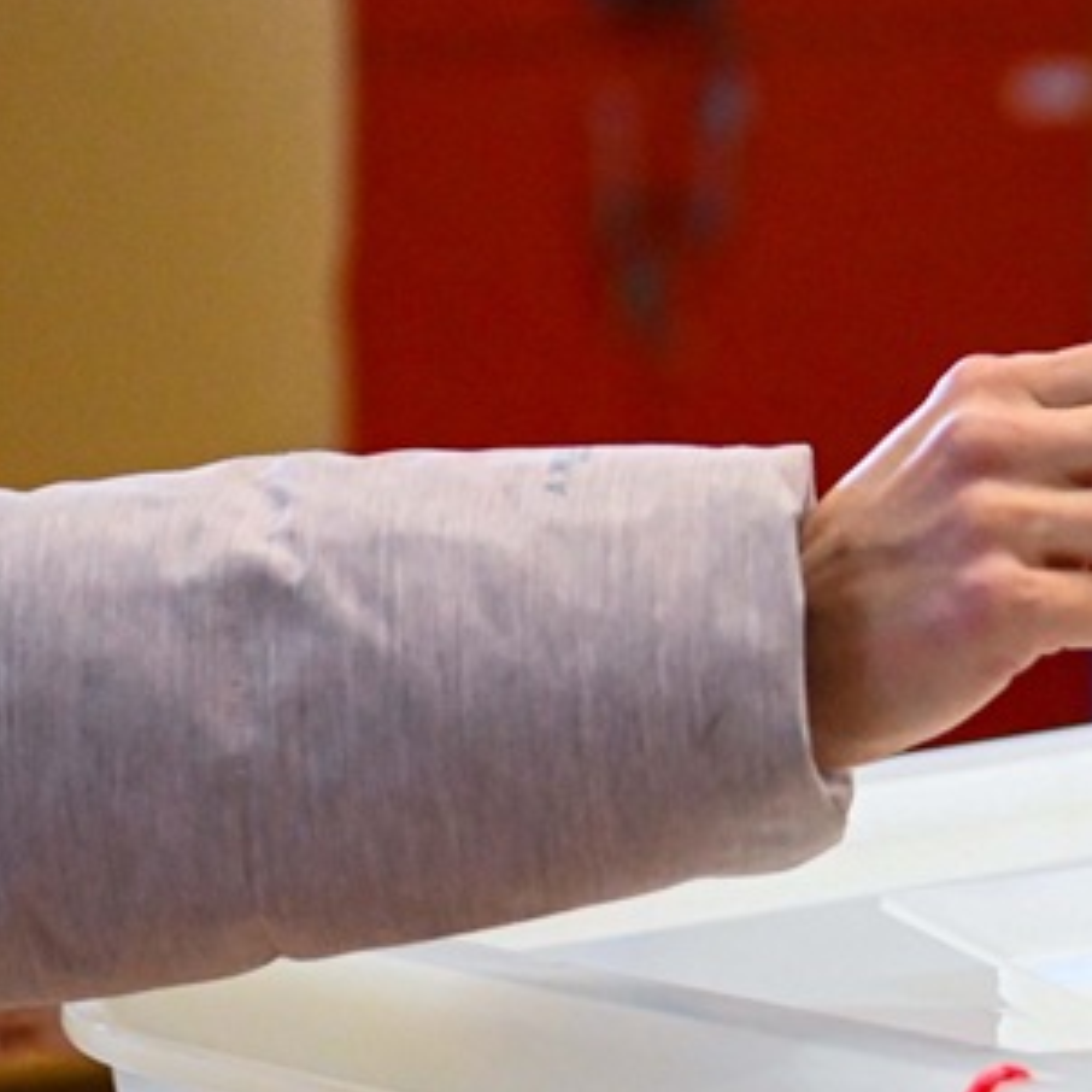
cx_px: 1417
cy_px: 761
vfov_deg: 7.4
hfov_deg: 7.3
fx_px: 8423
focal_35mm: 236
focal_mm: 70
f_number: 2.8
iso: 4000
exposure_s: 1/250
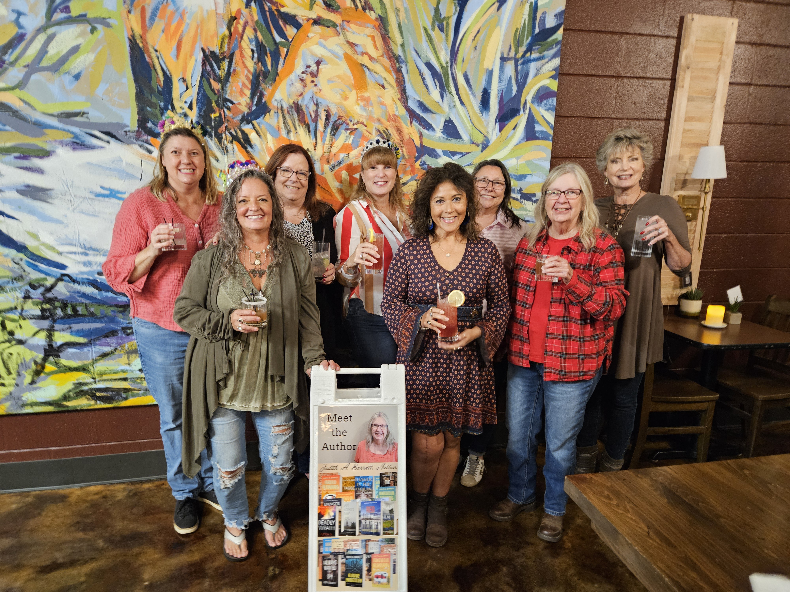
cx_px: 395
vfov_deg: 58.9
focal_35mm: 23
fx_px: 525
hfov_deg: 73.9
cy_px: 296
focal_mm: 5.4
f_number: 1.8
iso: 640
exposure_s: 1/24
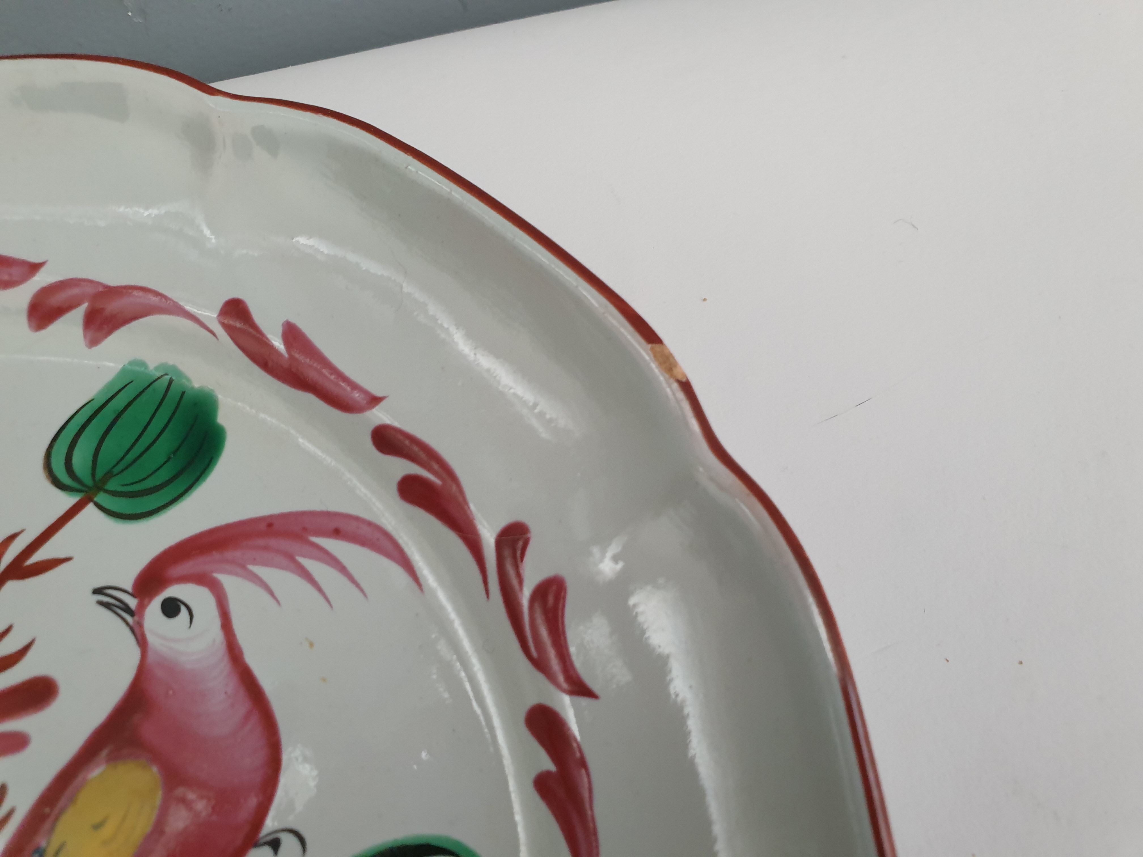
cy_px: 428
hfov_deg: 67.3
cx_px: 572
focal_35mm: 26
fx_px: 859
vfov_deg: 53.1
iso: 250
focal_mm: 4.3
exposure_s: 1/60
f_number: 2.4
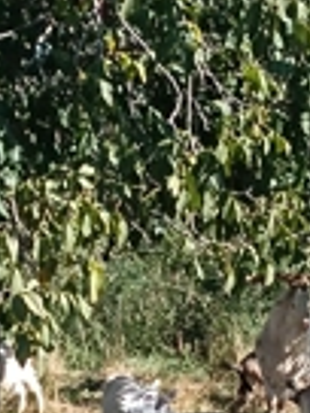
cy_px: 383
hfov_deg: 11.0
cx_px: 146
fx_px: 1612
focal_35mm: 135
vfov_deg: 14.4
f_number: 1.8
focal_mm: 3.98
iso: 50
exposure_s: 1/329
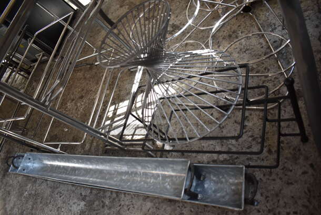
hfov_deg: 67.3
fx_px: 241
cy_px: 108
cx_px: 160
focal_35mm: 27
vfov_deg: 48.0
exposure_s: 1/250
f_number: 3.5
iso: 800
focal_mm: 18
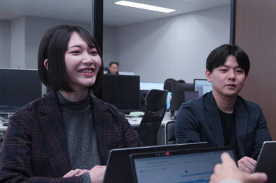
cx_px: 211
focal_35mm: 54
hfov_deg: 35.9
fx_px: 414
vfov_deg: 24.9
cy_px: 122
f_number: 4
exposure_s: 1/100
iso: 800
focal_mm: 35
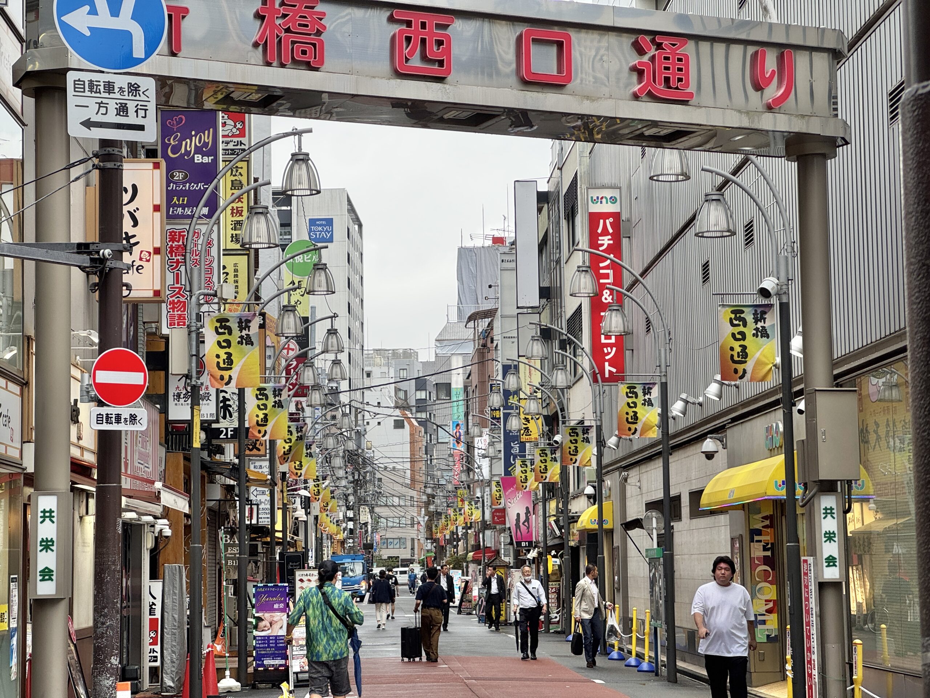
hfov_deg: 25.3
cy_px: 349
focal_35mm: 77
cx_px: 465
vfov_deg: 19.1
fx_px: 2069
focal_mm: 9
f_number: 2.8
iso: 32
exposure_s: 1/99
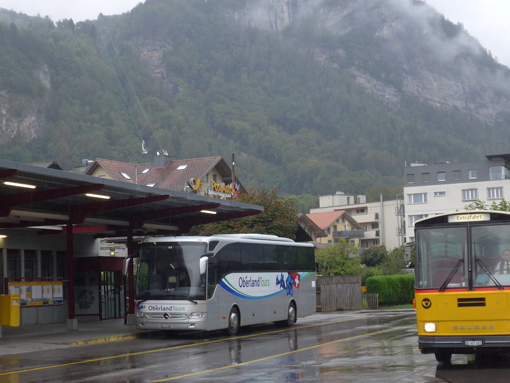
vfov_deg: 20.7
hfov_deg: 27.4
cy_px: 211
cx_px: 286
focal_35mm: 71
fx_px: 1046
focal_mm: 9.5
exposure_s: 1/100
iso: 80
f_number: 3
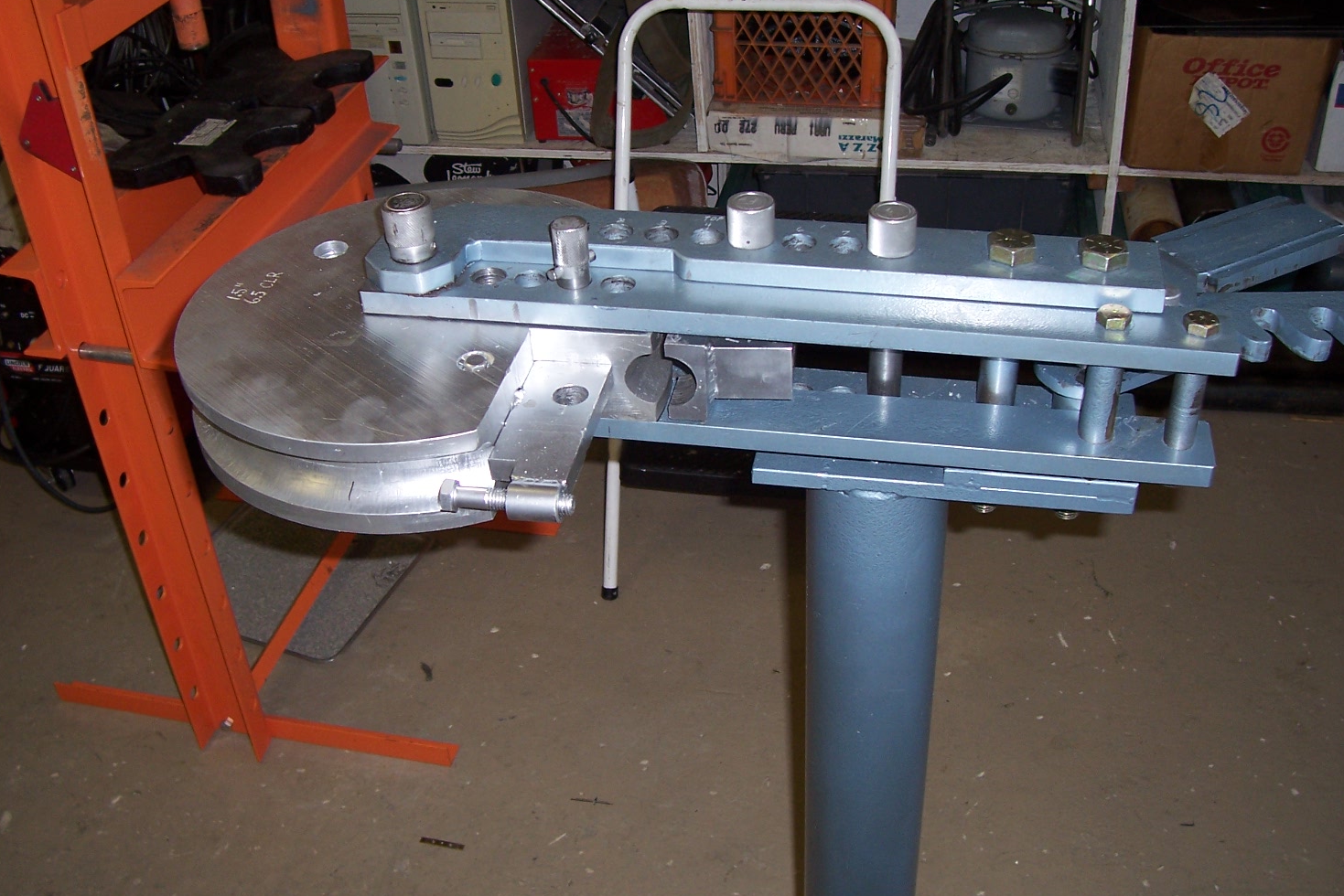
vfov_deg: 36.9
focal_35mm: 36
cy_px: 426
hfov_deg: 53.1
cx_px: 663
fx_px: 1344
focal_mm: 5.6
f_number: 2.7
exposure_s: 1/60
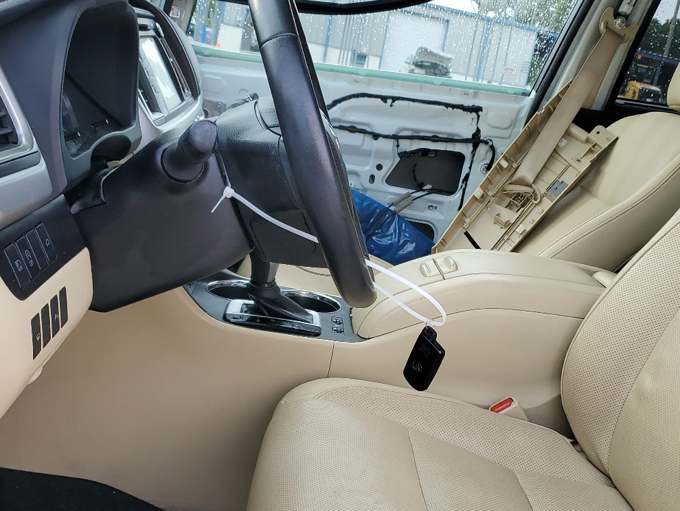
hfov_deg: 44.6
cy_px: 329
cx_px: 396
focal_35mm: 42
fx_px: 825
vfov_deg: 34.1
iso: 50
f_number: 1.5
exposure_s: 1/303
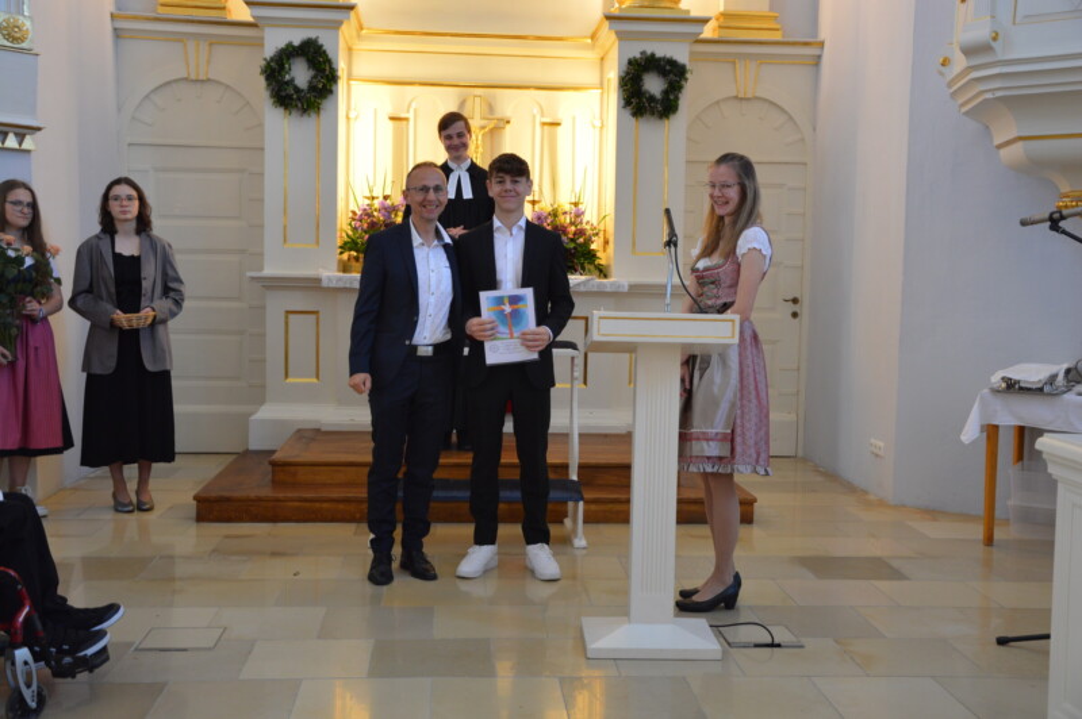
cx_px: 541
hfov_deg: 46.4
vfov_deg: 31.8
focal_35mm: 42
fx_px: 1261
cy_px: 360
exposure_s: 1/30
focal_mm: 28
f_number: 4
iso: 400
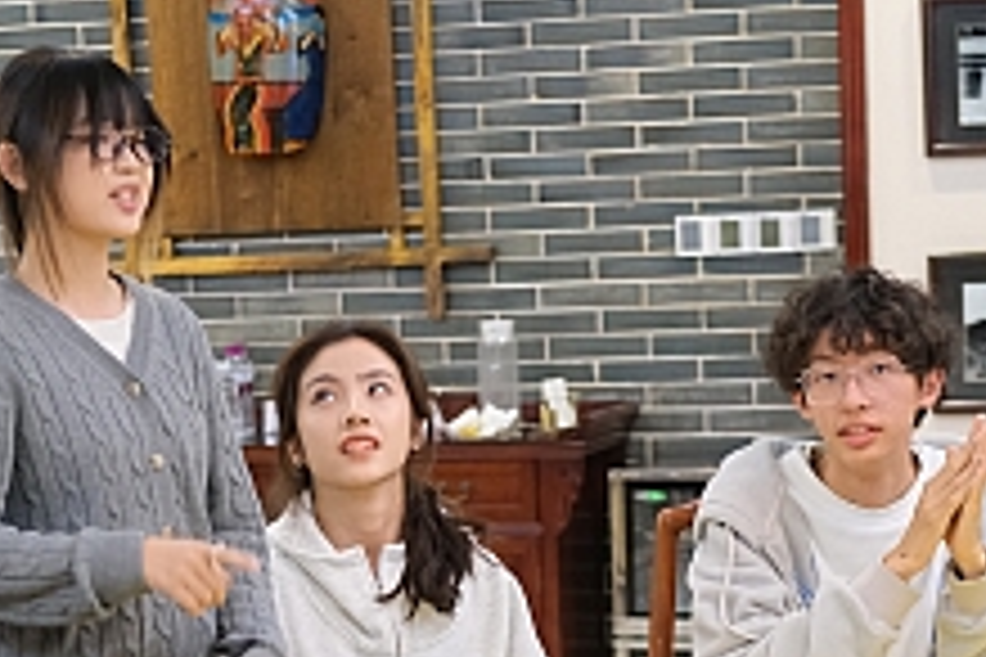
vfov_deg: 11.2
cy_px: 637
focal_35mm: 121
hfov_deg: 16.9
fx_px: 3314
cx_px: 450
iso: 1600
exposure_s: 1/75
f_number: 2
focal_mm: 35
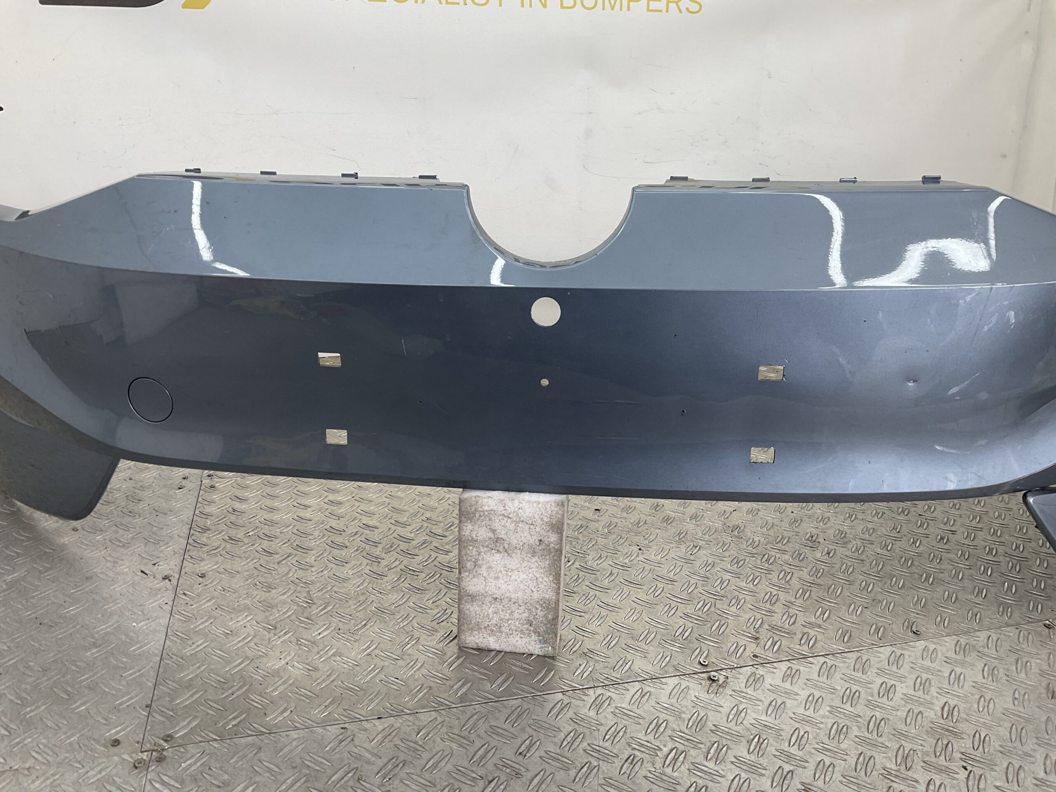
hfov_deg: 61.7
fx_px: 885
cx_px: 528
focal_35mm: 29
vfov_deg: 48.2
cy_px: 396
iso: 16
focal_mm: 3
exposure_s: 1/100
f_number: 1.8
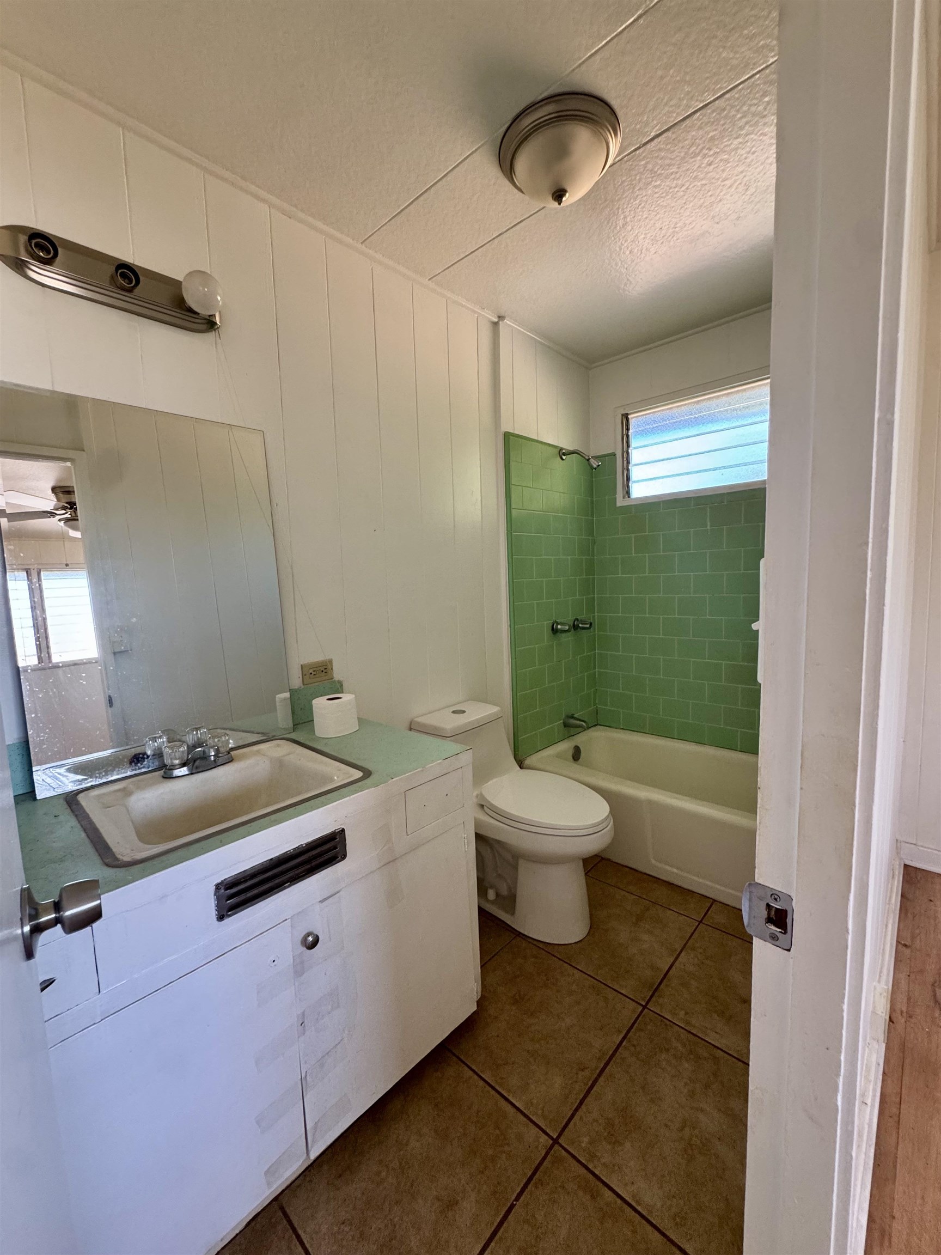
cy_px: 628
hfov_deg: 85.7
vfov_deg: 102.1
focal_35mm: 14
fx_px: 507
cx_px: 470
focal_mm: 2.22
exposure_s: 1/99
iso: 200
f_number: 2.2
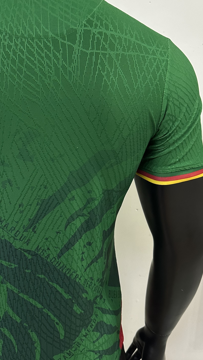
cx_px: 41
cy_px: 173
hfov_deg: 31.2
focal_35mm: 37
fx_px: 354
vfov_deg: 54.0
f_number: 1.78
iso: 400
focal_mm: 6.86
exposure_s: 1/50
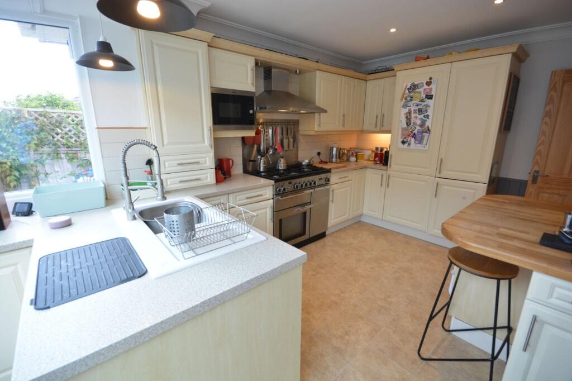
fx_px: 238
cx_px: 286
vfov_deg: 77.3
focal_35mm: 15
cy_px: 190
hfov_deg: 100.4
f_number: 8
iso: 400
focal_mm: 10
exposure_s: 1/40
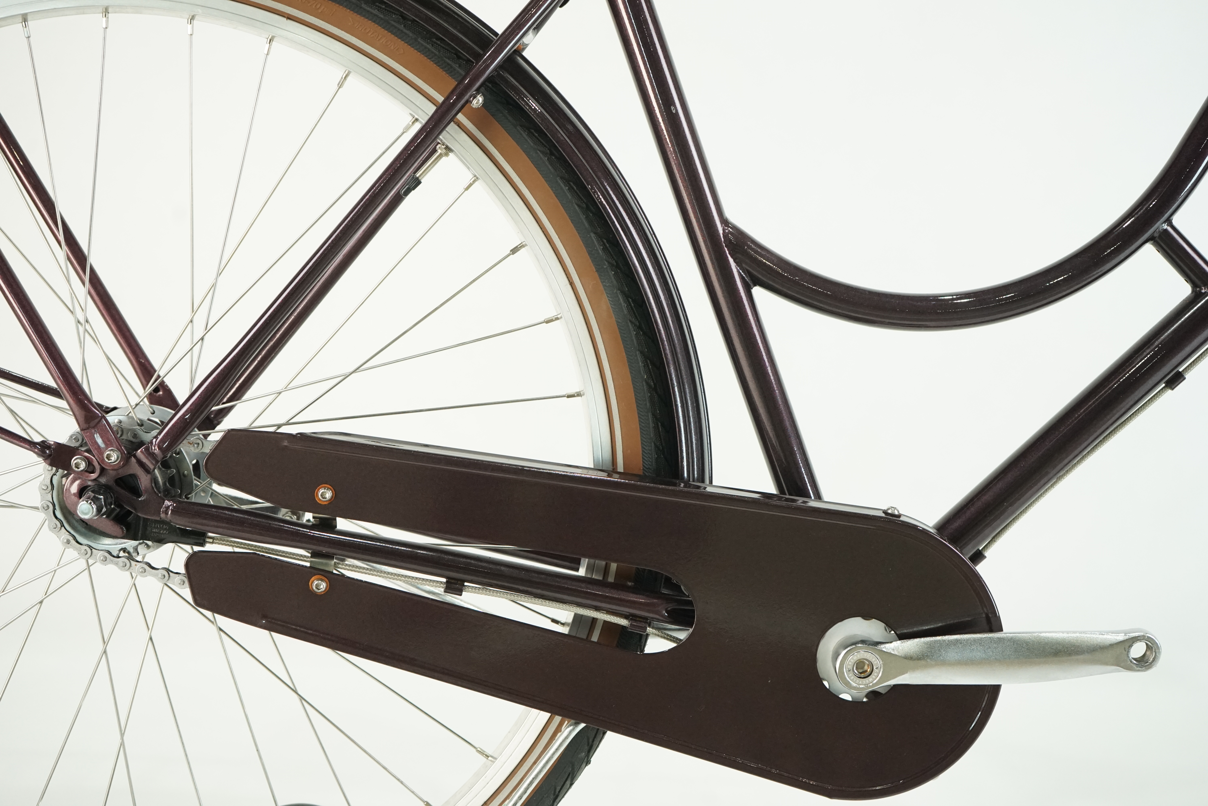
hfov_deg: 44.5
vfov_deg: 30.5
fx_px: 1476
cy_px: 403
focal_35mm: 44
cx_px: 604
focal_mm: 44
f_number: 5.6
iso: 2500
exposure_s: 1/200
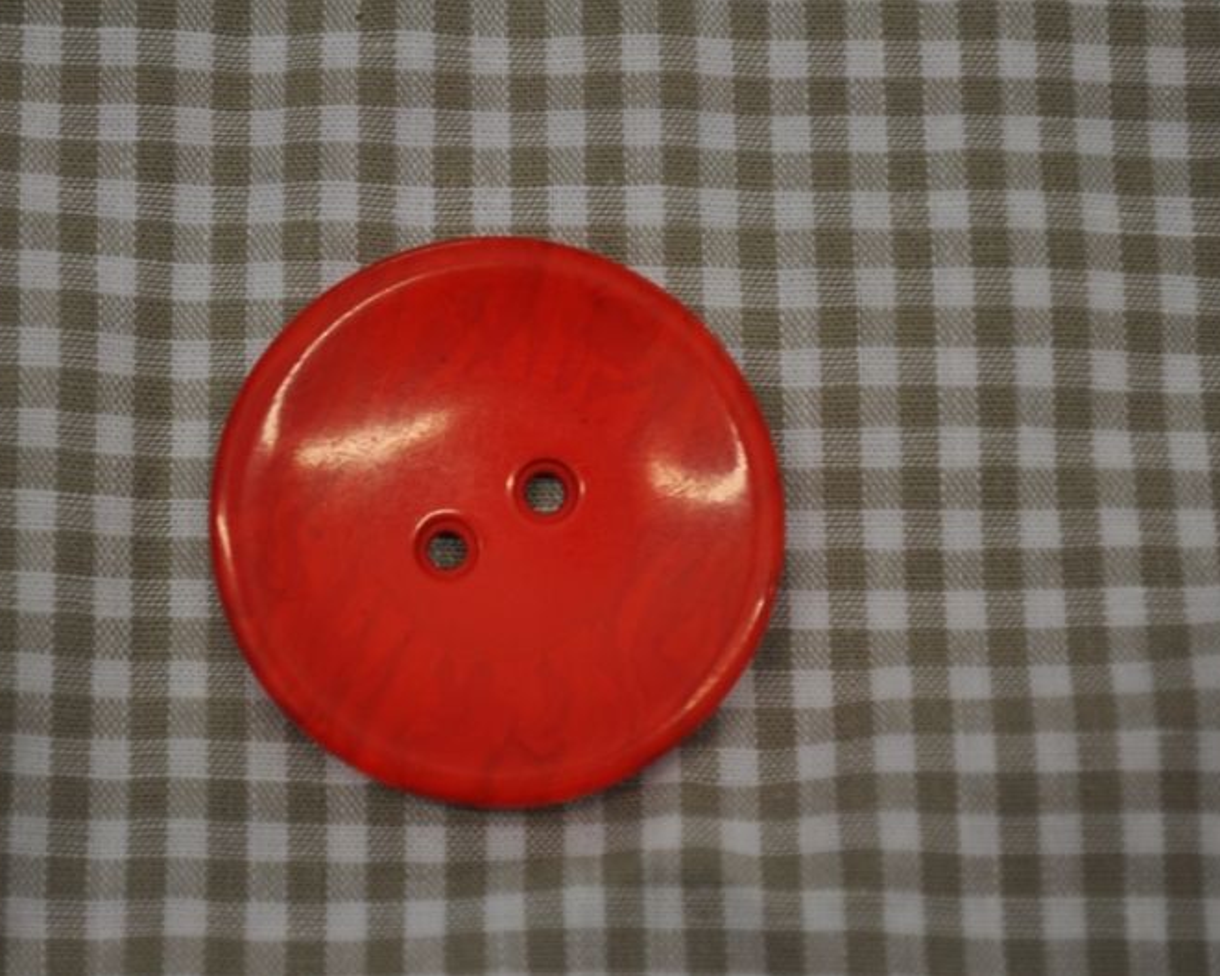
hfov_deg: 20.4
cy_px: 488
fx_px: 3379
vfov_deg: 16.4
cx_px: 504
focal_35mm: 94
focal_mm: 55
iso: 640
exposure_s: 1/60
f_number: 5.6
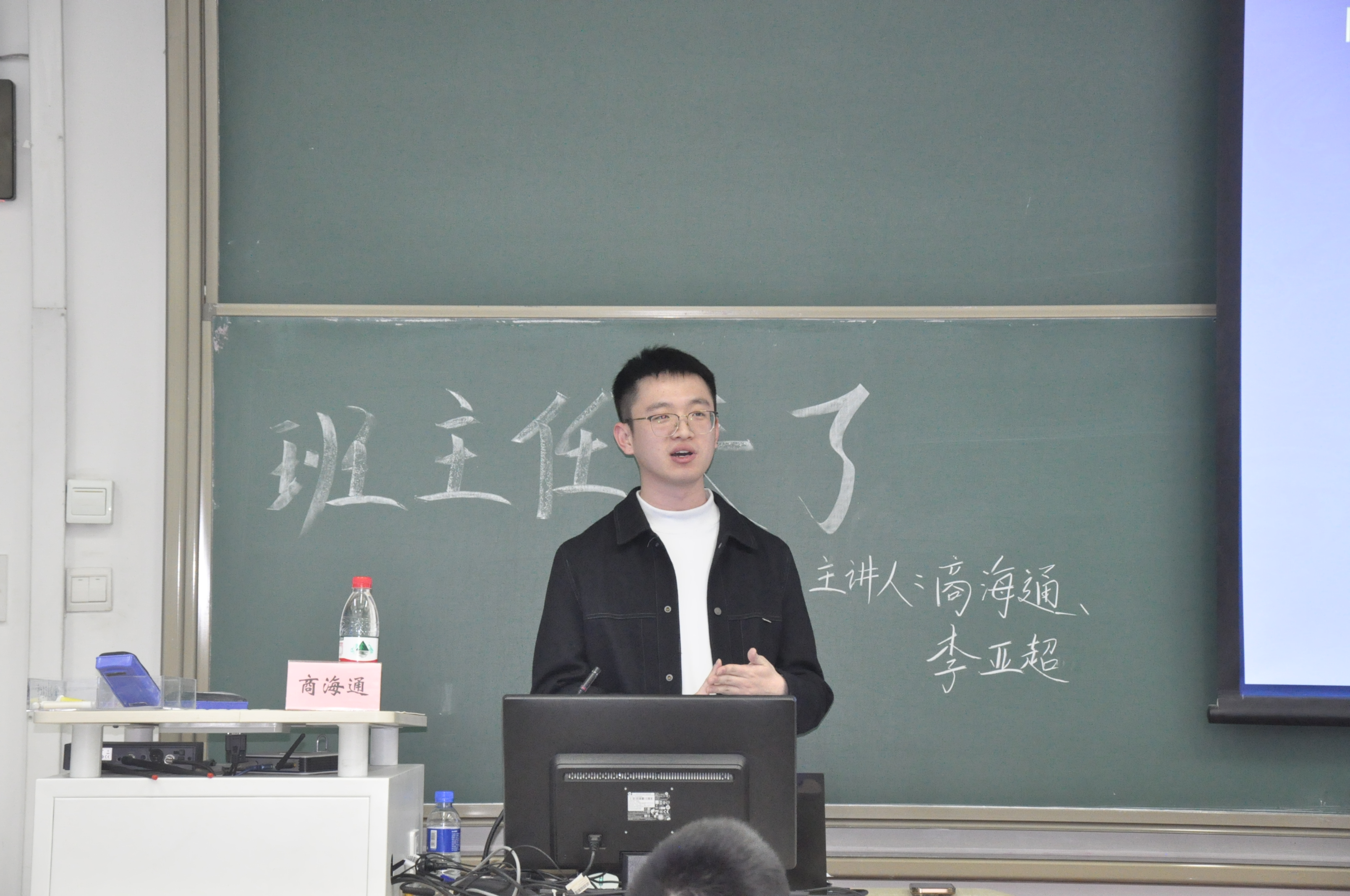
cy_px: 448
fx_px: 3708
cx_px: 675
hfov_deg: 20.6
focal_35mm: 99
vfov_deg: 13.8
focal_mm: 66
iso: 3200
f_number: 5.6
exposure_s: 1/30
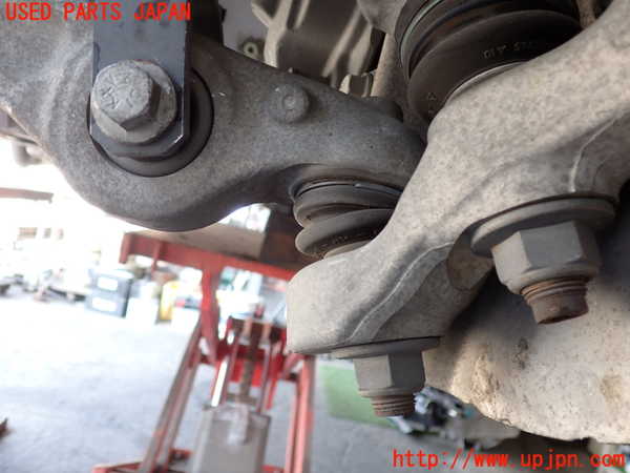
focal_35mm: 30
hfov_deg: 60.0
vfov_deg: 46.8
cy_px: 236
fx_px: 546
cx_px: 315
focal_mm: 5.4
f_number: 2.3
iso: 200
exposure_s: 1/40
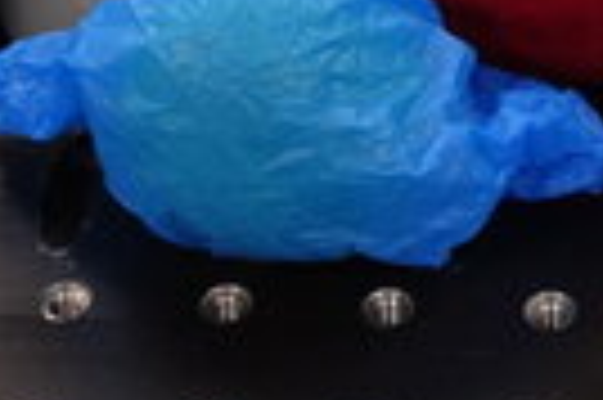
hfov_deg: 11.9
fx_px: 2877
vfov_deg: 7.1
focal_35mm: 172
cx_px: 536
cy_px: -836
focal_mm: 8.8
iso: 125
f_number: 2.8
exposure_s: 1/30
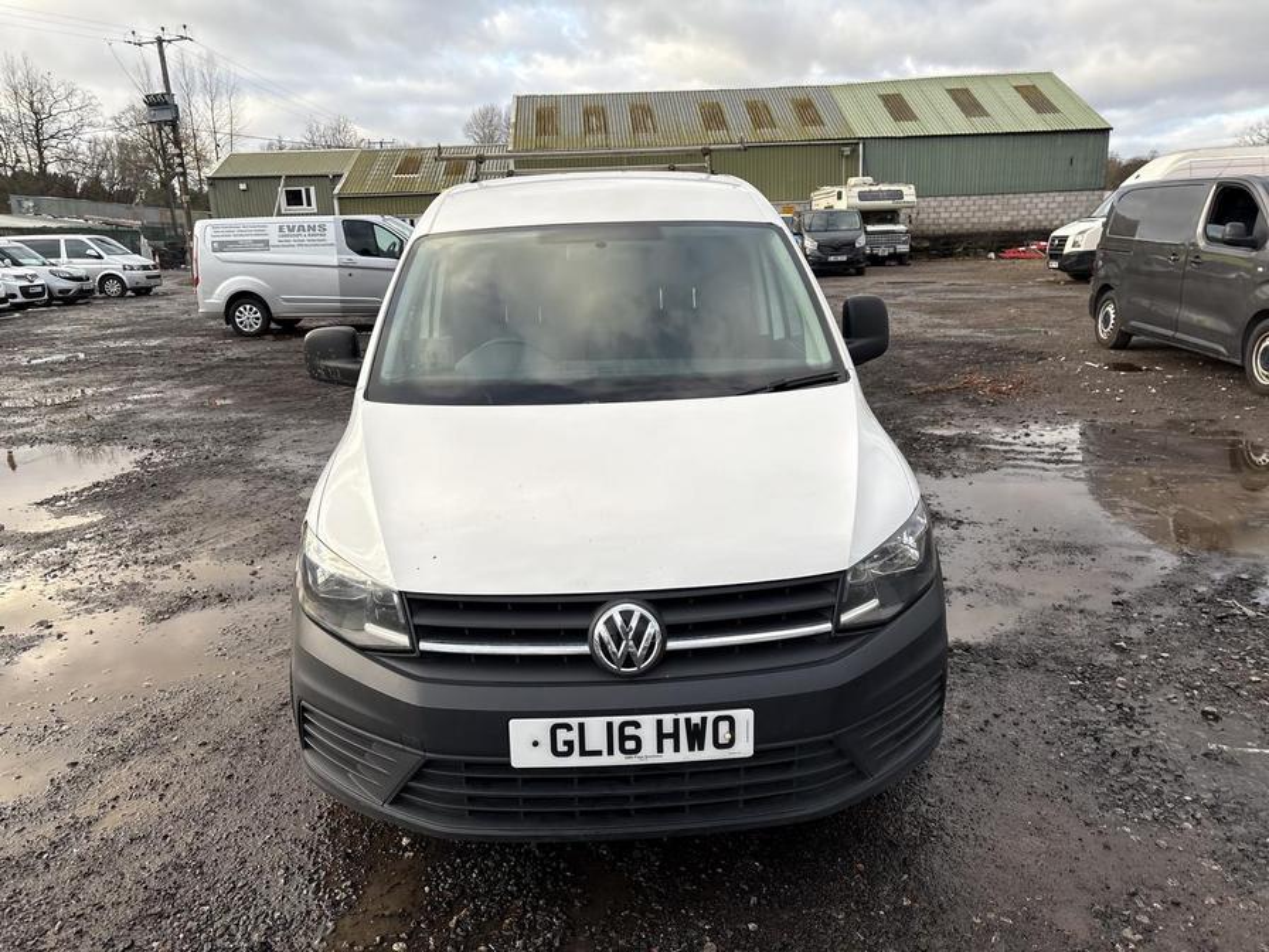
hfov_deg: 67.3
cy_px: 476
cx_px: 634
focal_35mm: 26
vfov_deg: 53.1
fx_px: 953
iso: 50
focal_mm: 5.96
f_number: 1.6
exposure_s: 1/566
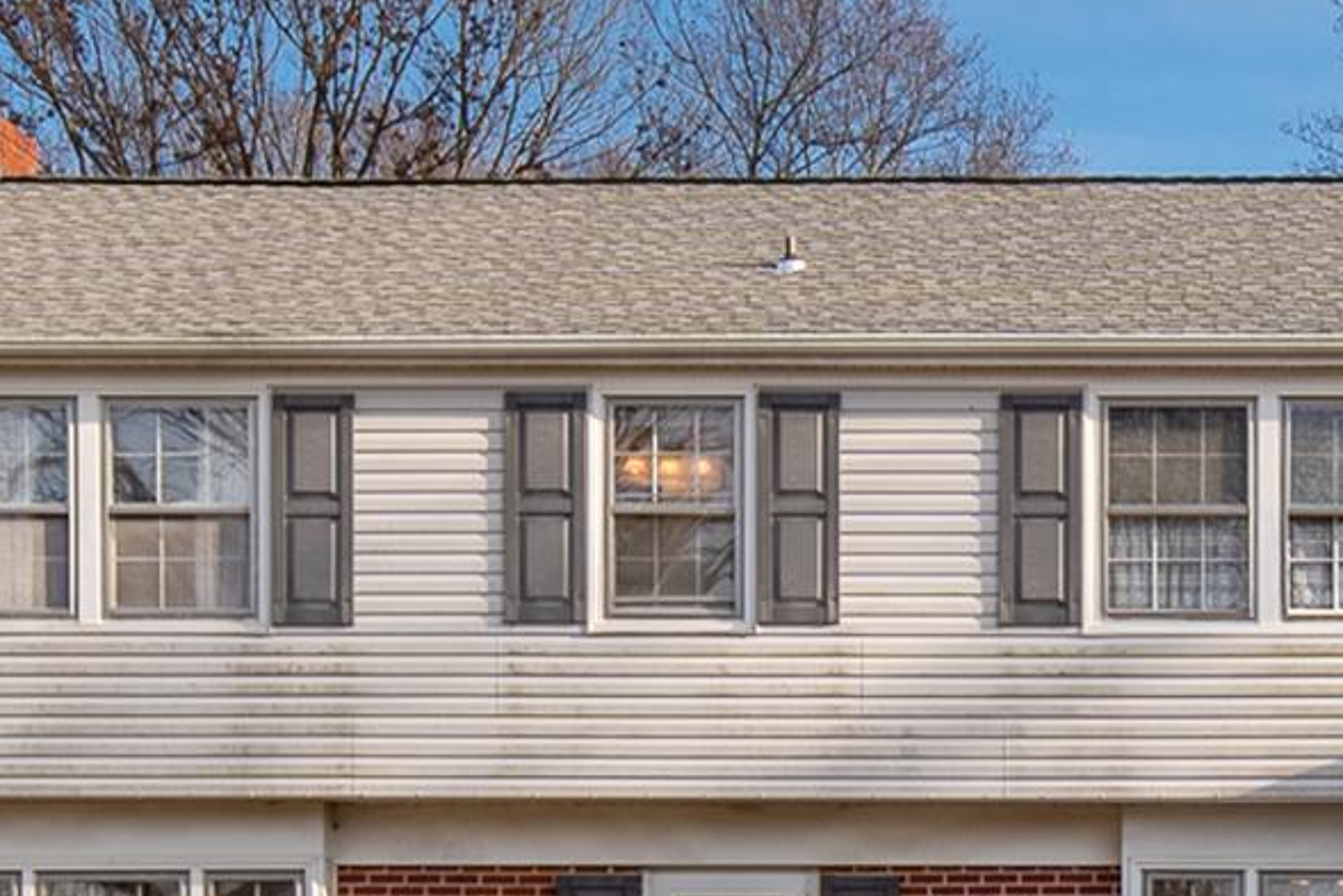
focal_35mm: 66
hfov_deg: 29.2
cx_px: 1218
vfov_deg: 20.5
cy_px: 661
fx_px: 2463
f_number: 16
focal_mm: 19
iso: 320
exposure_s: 1/250
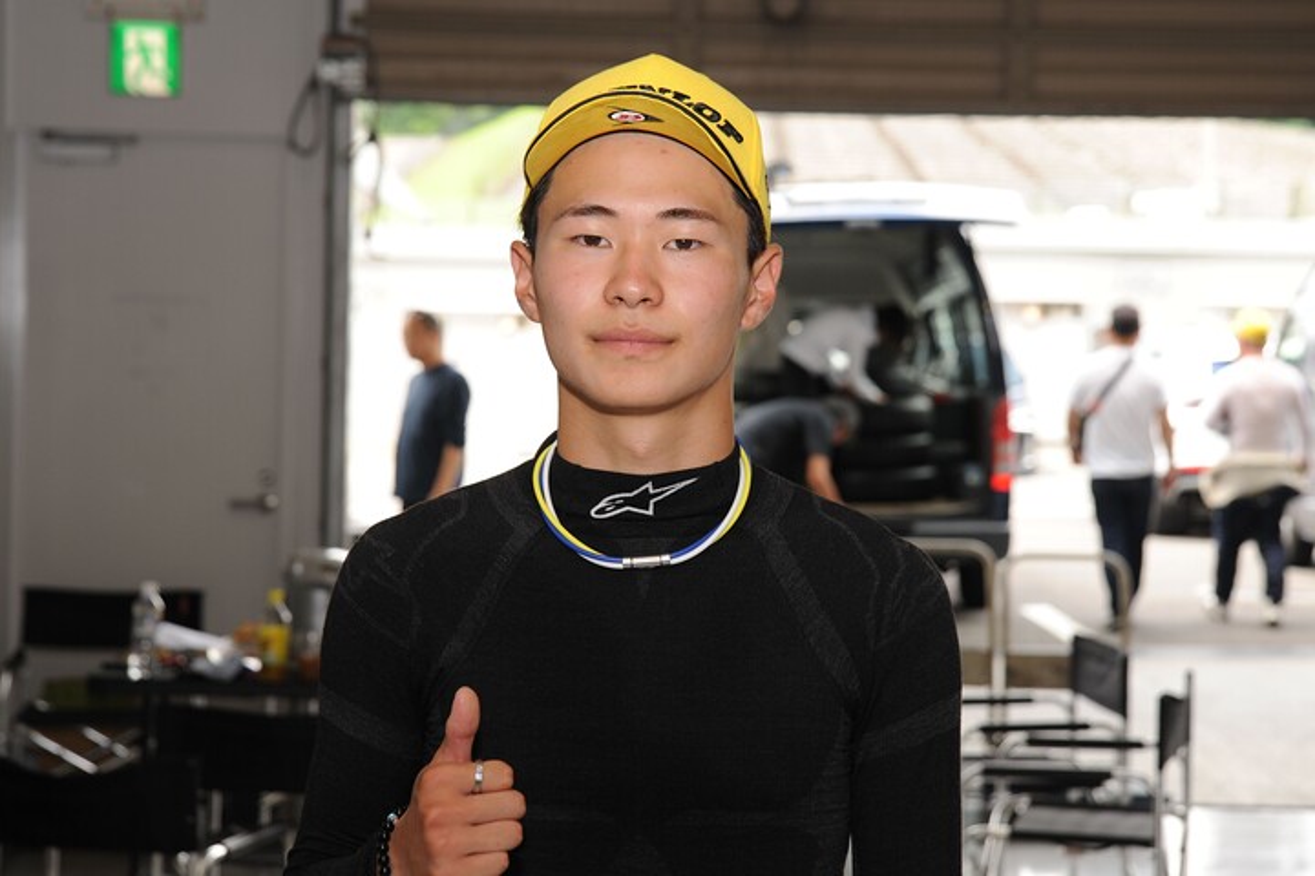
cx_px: 658
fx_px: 2411
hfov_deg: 30.5
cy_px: 438
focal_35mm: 66
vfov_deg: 20.6
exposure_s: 1/125
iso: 400
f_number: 5.6
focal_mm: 66
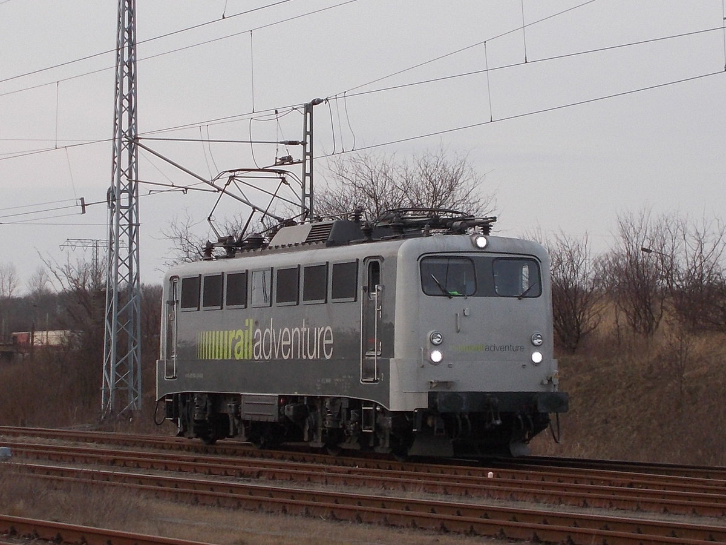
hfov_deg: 33.2
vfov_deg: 25.2
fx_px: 1216
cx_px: 363
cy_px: 272
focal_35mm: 58
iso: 80
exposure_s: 1/200
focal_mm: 10.3
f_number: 4.9
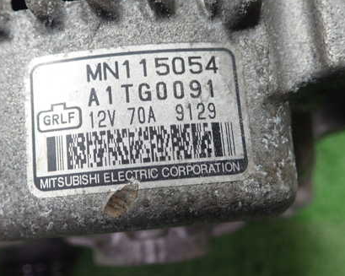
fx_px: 439
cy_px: 111
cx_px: 151
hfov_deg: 42.8
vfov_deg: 34.8
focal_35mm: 43
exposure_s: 1/125
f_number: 2.3
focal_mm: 5.5
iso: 400
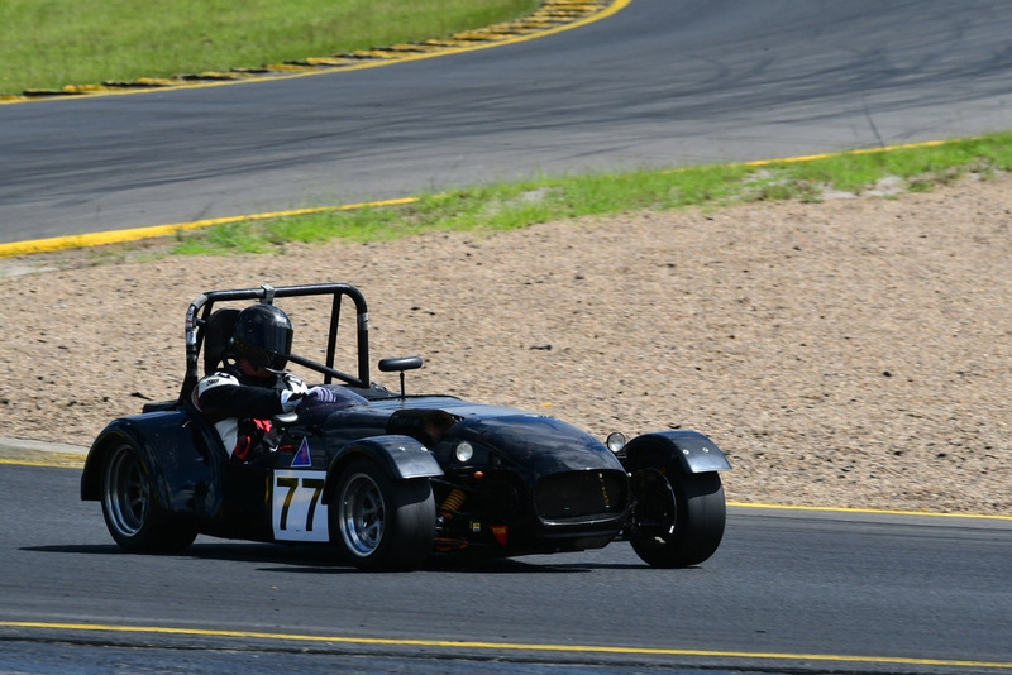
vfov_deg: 2.5
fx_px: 15185
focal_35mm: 540
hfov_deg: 3.8
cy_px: 338
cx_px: 506
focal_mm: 360
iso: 400
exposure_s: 1/640
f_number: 11
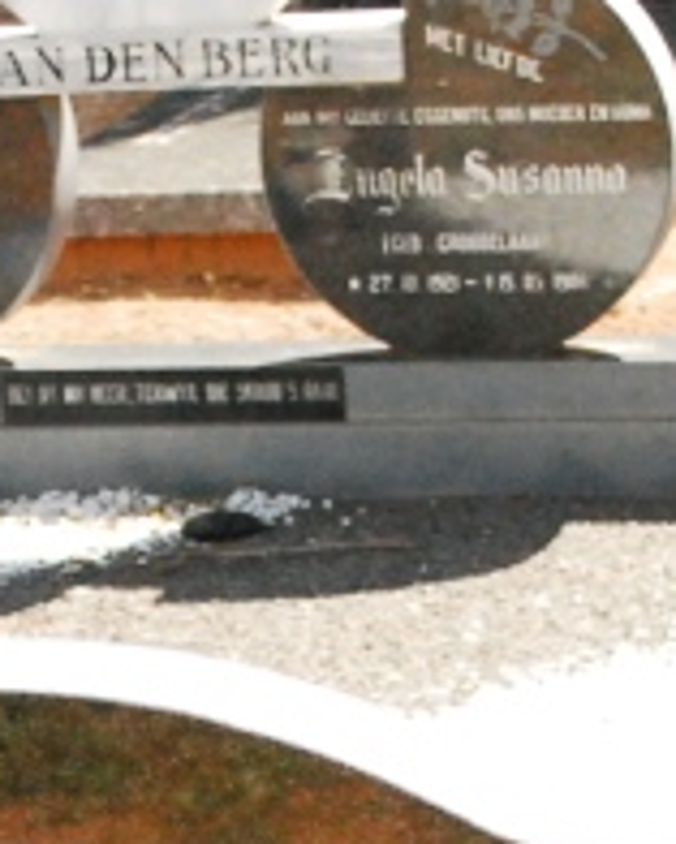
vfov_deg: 9.2
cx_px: 73
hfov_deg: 7.5
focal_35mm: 206
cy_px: 1087
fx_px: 5148
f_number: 4.5
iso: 1600
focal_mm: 28
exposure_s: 1/4000
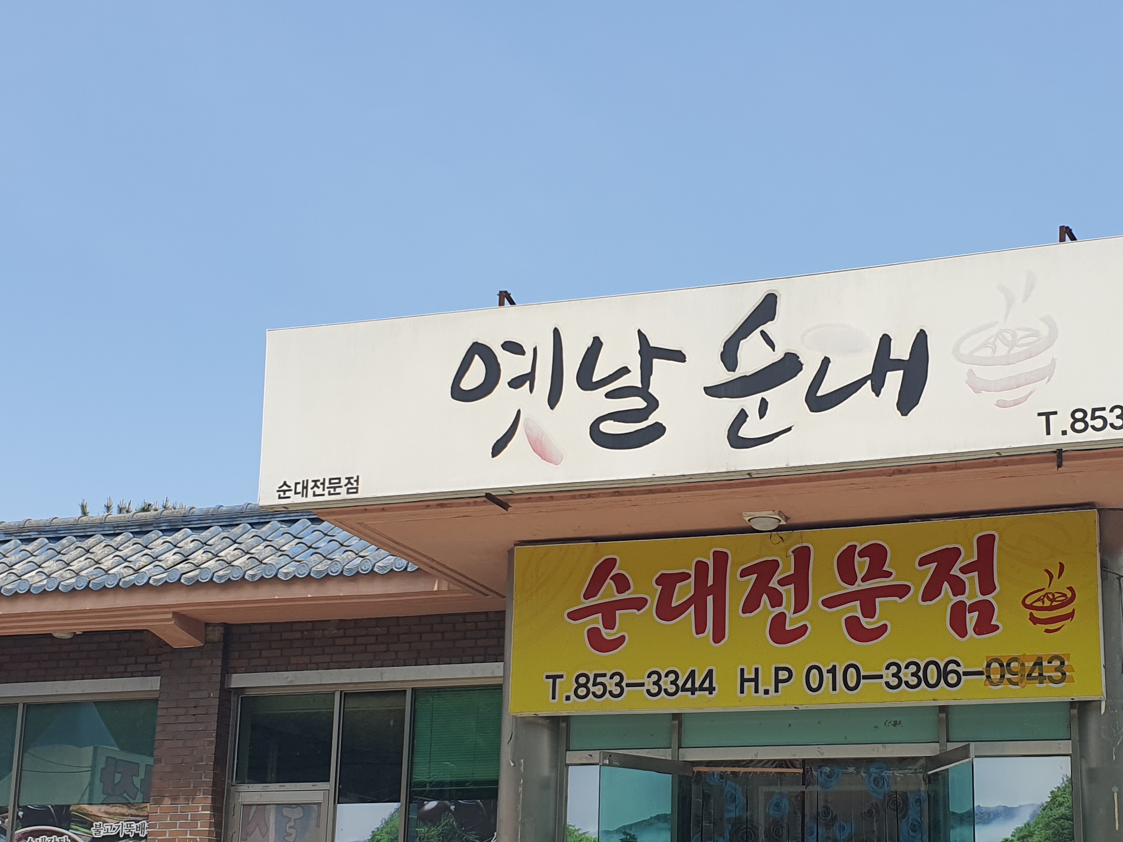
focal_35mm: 52
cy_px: 626
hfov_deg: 36.6
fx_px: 1687
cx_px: 701
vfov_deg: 27.7
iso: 50
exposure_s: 1/1492
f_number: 2.4
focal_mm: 4.3
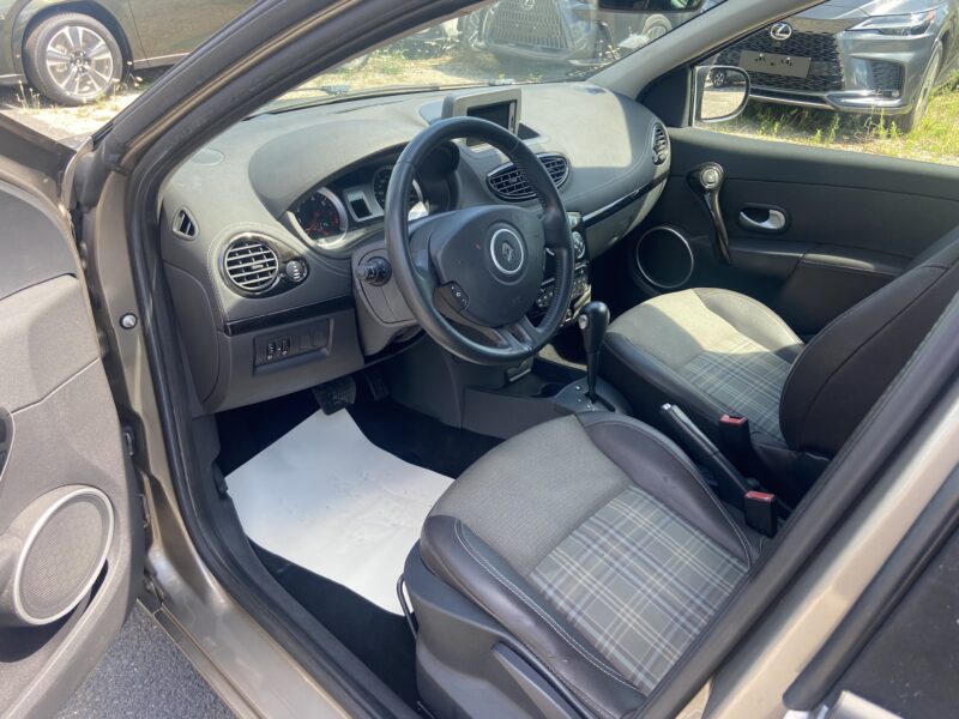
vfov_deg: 53.1
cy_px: 360
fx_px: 720
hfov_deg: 67.3
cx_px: 480
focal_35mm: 26
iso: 32
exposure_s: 1/129
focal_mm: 4.25
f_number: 1.8
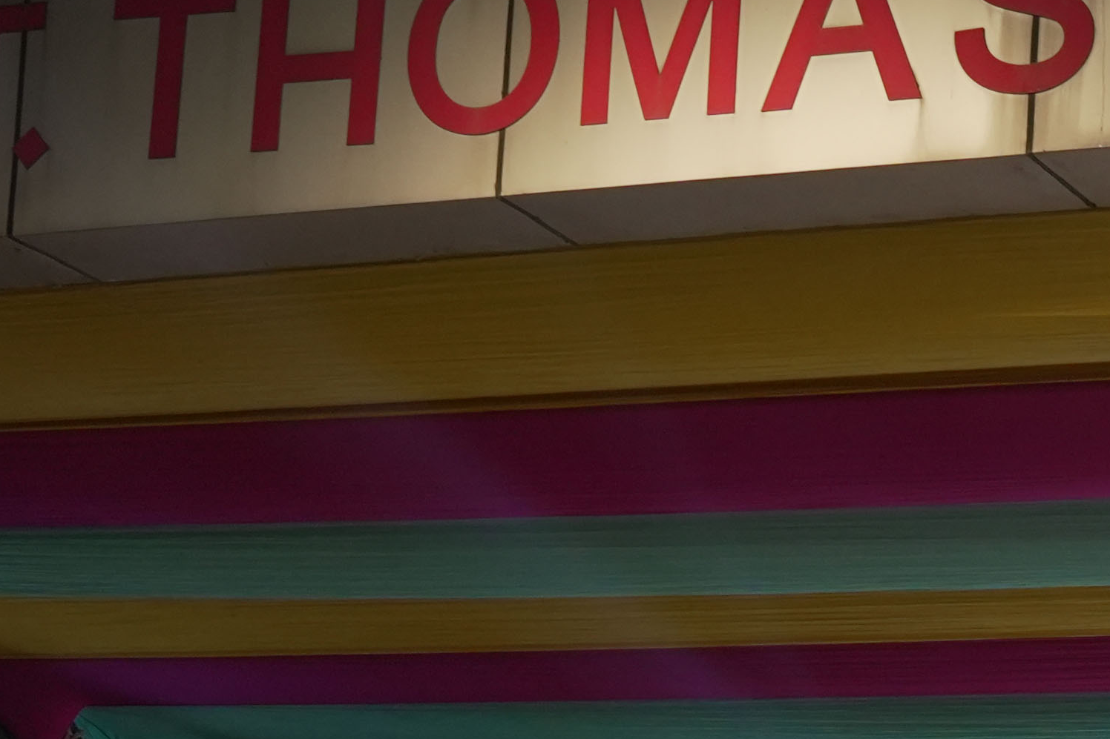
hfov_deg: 11.5
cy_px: 1299
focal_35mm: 164
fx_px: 5056
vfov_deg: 8.1
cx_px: 2058
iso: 1250
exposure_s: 1/160
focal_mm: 35
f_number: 7.1
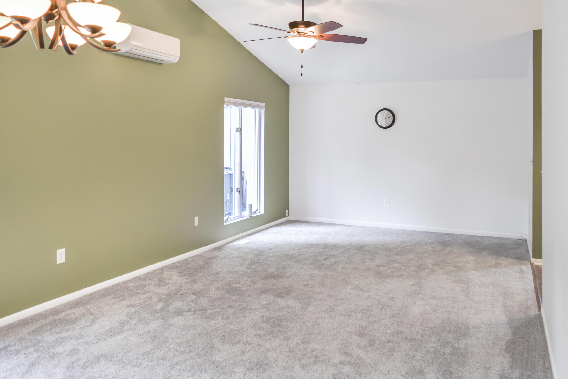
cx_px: 284
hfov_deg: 67.4
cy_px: 190
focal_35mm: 27
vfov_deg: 47.9
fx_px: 426
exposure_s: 1/60
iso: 450
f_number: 4
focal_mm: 18
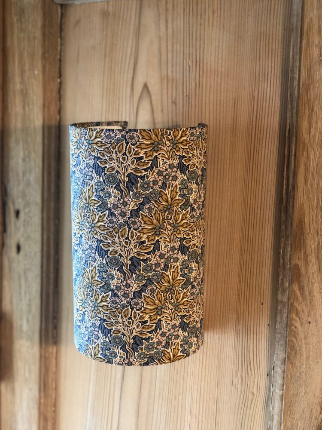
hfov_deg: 28.0
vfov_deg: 36.8
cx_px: 161
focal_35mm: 52
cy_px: 215
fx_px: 645
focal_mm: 6
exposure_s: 1/25
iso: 160
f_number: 2.4
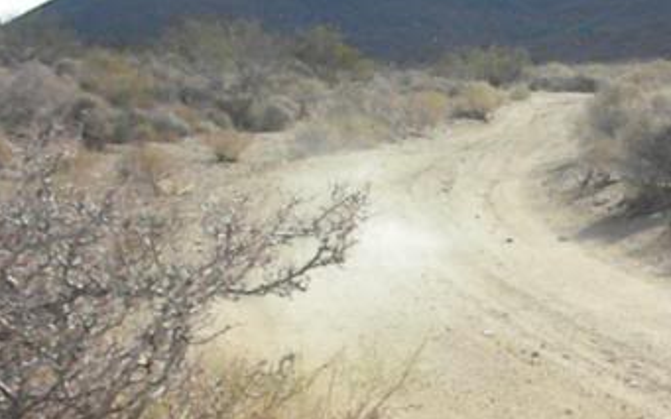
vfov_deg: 14.1
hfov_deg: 22.1
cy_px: 321
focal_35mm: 92
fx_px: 1682
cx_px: 579
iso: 640
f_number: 10
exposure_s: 1/805
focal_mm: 6.6
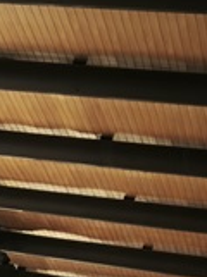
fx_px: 1265
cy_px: 613
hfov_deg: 8.9
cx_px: -172
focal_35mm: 158
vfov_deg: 11.0
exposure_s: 1/50
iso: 320
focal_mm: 5.35
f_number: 1.7
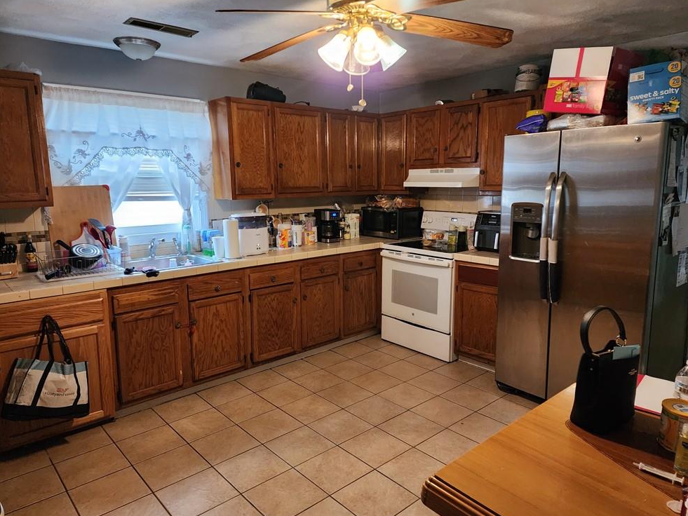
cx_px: 346
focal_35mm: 24
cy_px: 252
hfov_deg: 71.6
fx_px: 477
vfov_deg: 56.8
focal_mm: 6.4
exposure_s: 1/120
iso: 1000
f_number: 1.8
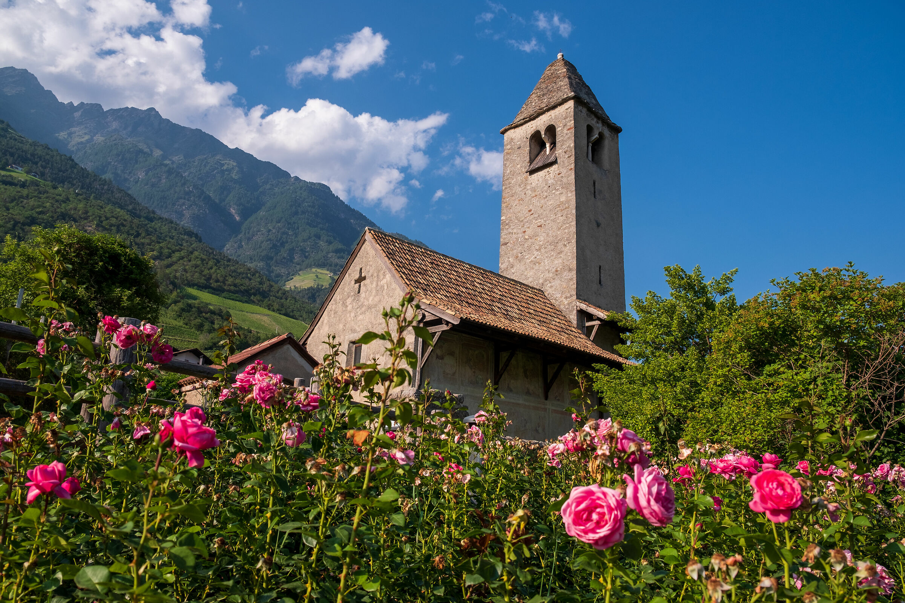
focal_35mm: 27
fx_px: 679
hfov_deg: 67.4
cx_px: 452
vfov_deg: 47.9
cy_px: 302
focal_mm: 18
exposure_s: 1/1000
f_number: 5.6
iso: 200
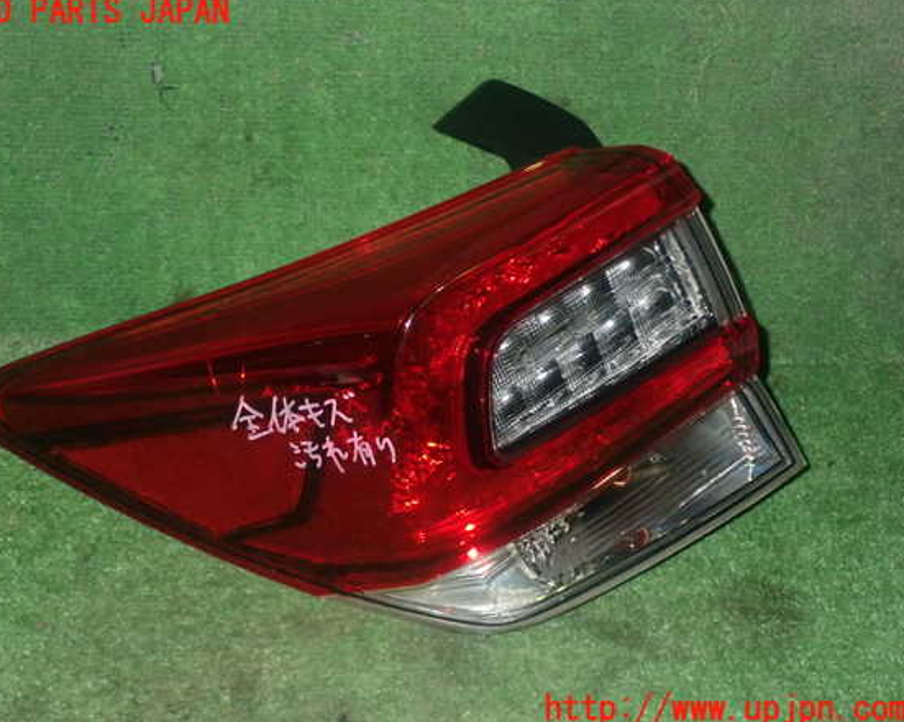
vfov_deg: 30.2
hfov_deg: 37.3
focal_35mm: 50
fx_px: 1337
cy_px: 361
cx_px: 423
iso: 1000
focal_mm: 8.4
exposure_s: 1/50
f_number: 9
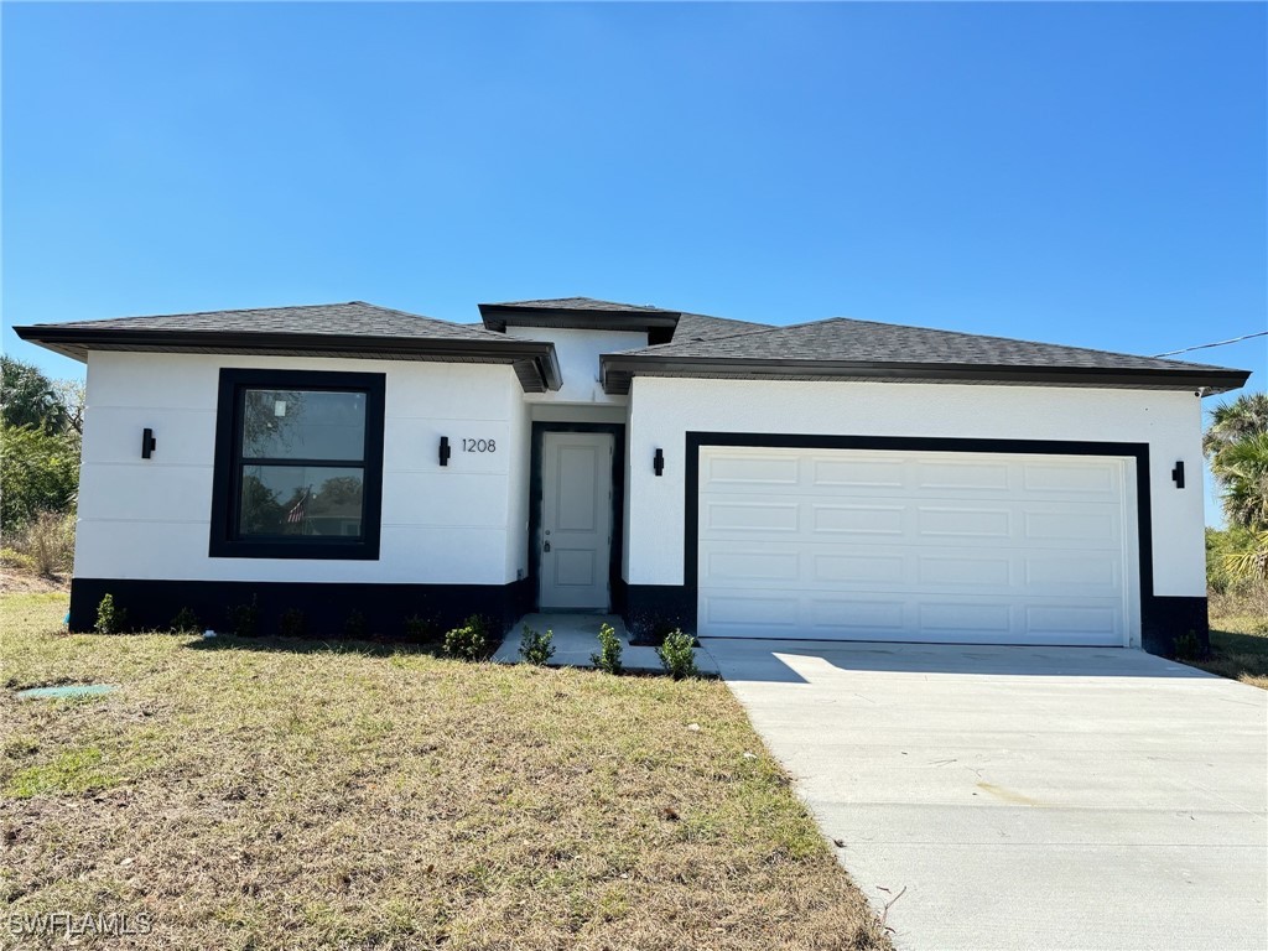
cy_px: 476
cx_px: 634
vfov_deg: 56.8
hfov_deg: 71.6
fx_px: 879
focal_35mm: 24
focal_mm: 6.76
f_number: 1.78
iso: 80
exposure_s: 1/1721
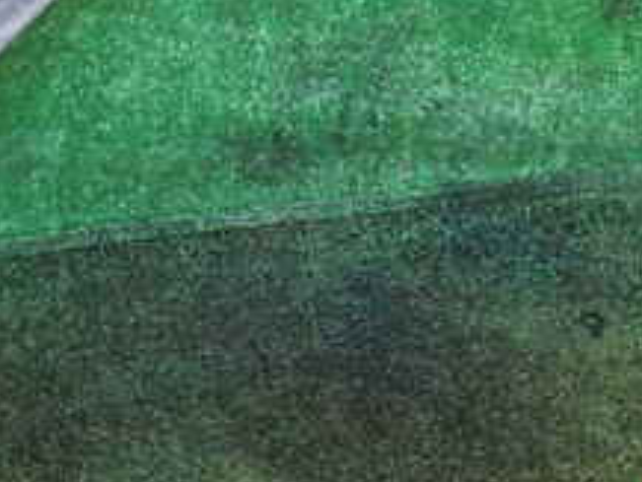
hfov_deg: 23.4
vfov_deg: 16.9
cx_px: 426
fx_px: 1540
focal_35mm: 83
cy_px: -121
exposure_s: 1/60
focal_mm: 5.4
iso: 200
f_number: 2.3
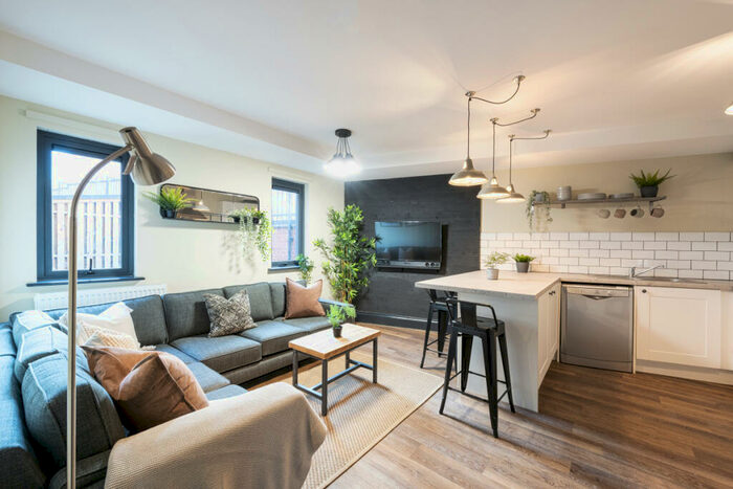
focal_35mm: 15
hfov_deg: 100.4
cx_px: 366
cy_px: 244
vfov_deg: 77.4
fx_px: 305
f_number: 18
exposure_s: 2.5
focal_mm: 15
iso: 200
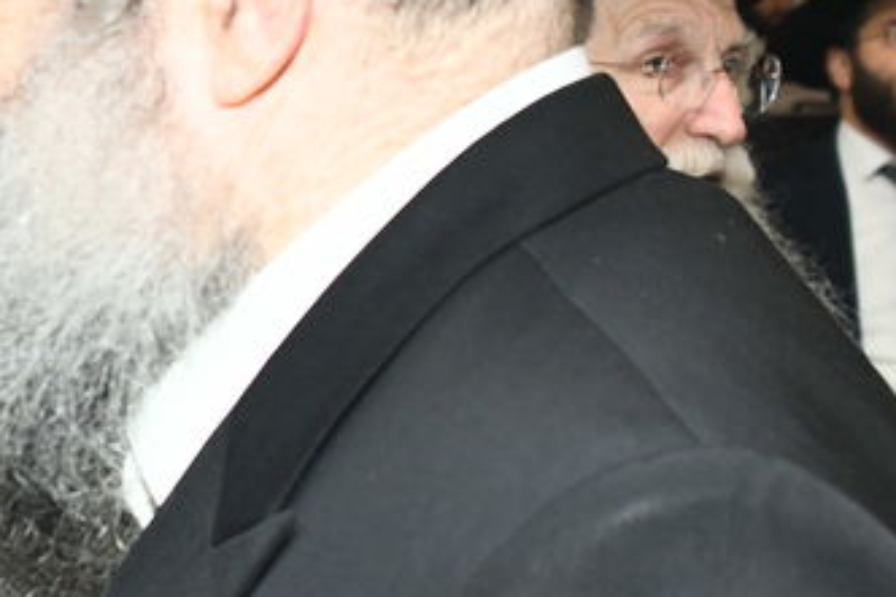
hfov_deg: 16.2
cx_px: -343
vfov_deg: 11.6
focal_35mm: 118
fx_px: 2935
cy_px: 239
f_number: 5.6
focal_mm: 28
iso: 1000
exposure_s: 1/200
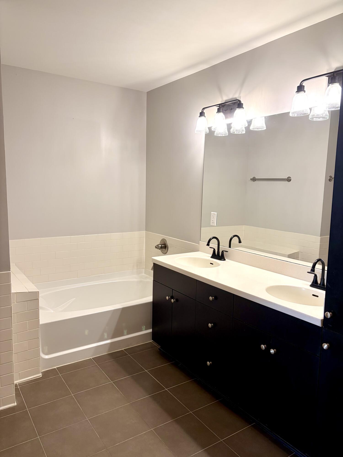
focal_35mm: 26
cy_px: 228
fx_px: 344
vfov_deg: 67.3
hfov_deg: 53.1
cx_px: 172
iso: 100
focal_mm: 5.96
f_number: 1.6
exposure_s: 1/120
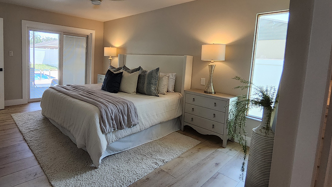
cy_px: 76
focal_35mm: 19
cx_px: 134
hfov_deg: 88.5
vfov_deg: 58.0
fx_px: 167
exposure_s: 1/60
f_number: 2.2
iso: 100
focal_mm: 1.13
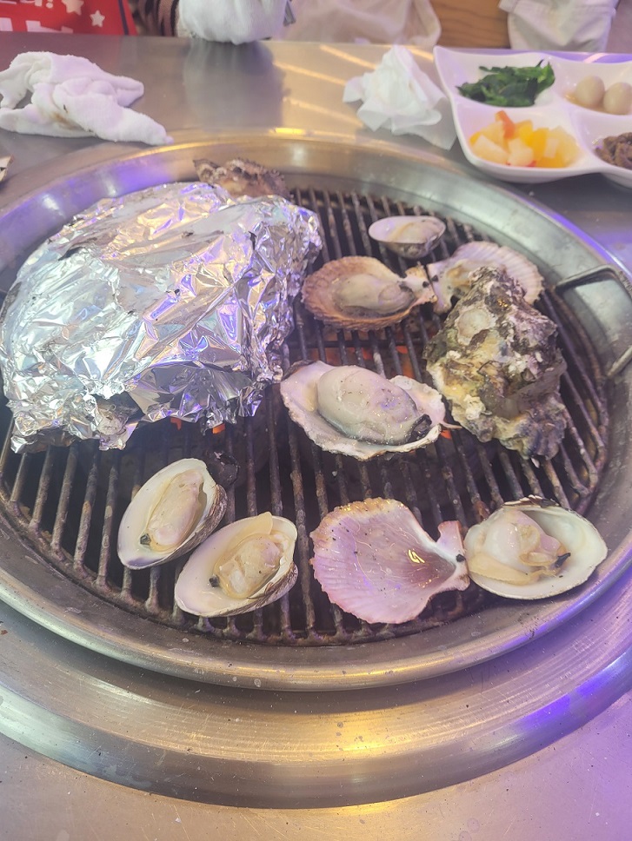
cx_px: 316
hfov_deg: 53.1
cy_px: 420
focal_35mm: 26
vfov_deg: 67.3
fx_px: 632
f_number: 1.8
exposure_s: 1/120
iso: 50
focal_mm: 5.4
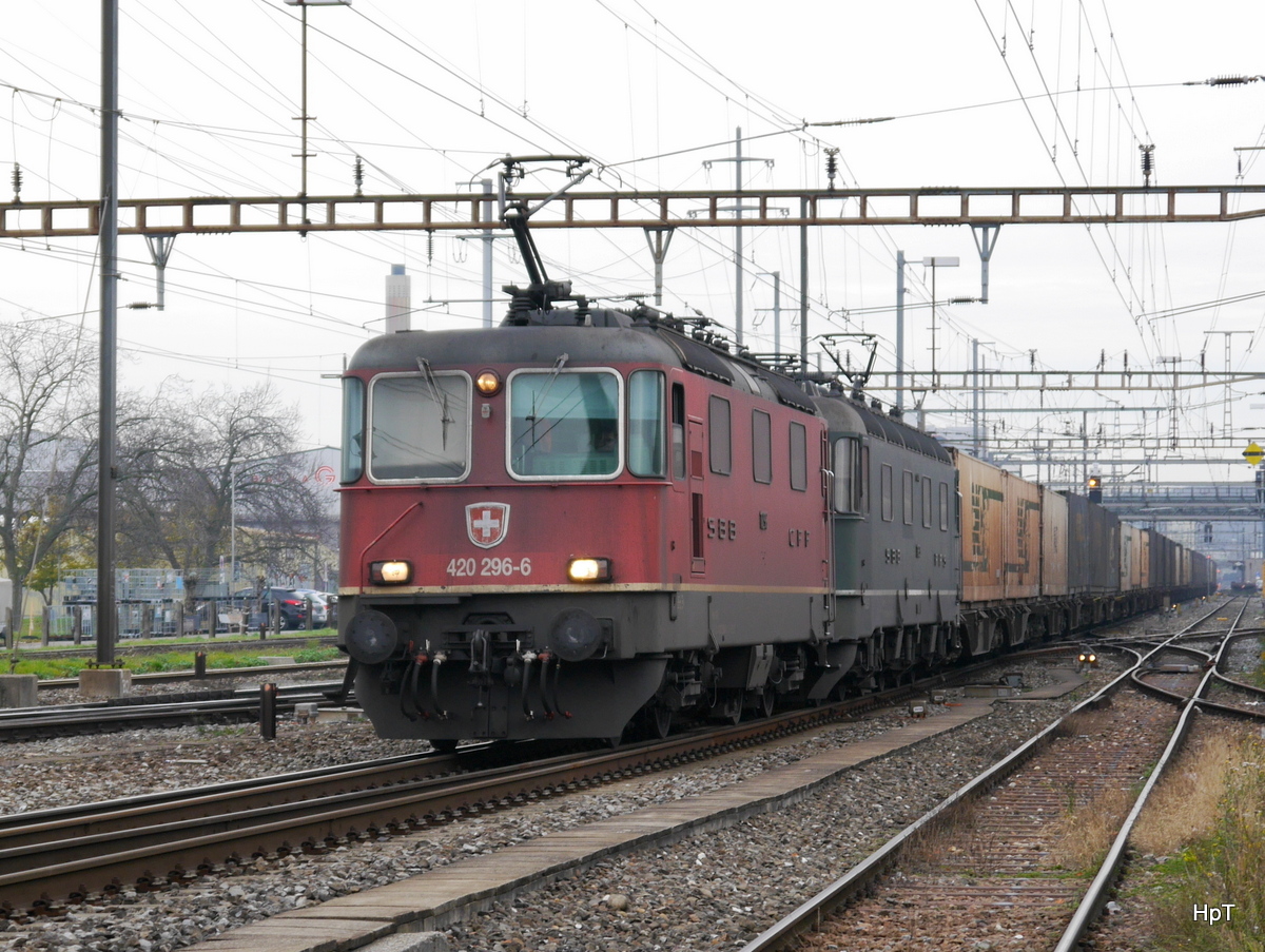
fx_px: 3073
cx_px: 632
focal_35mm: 84
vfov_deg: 17.6
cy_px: 476
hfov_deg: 23.3
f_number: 5.6
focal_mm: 42
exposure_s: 1/125
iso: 160
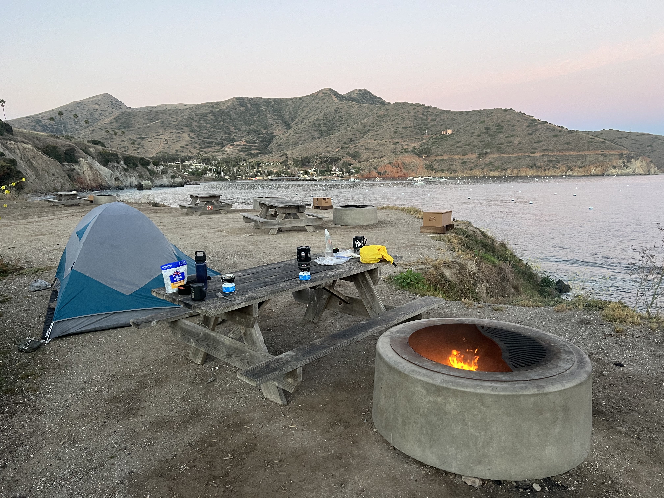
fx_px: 499
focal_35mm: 26
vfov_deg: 53.1
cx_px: 332
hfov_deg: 67.3
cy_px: 249
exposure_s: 1/61
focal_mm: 5.7
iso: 125
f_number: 1.5
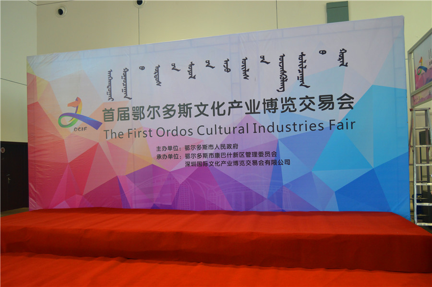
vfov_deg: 45.6
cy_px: 144
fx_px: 342
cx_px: 216
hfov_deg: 64.6
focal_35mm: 28
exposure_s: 1/60
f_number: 3.5
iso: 640
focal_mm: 19
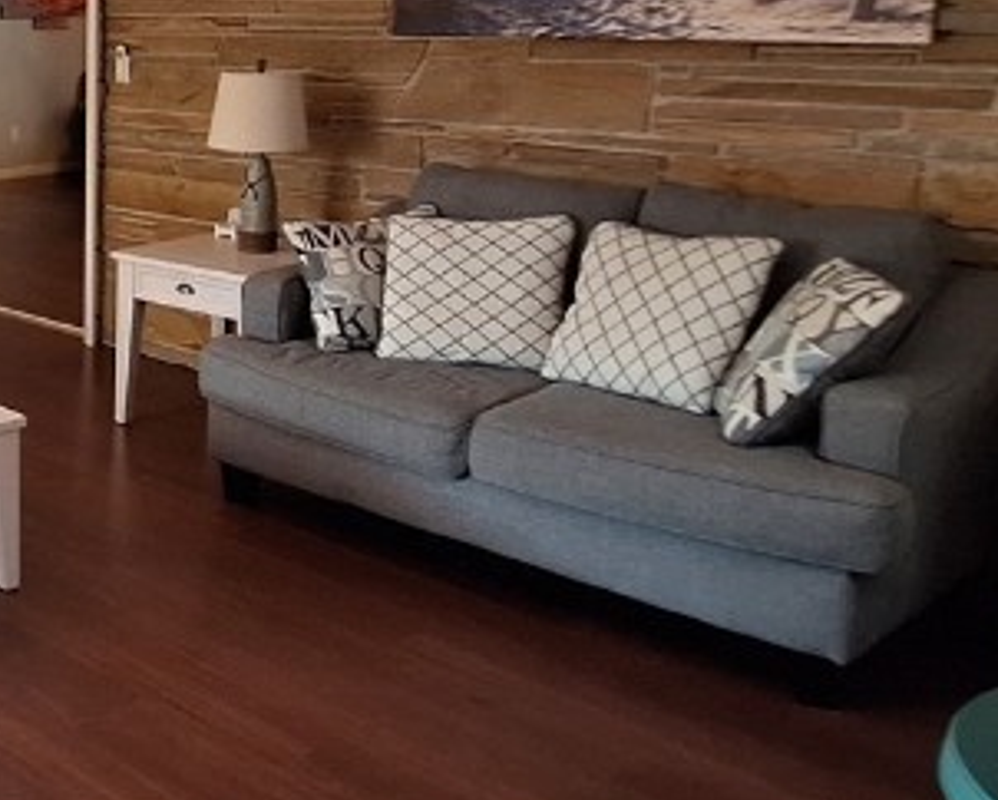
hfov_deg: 34.7
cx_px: -185
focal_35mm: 43
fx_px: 1271
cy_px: 208
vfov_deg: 34.3
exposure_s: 1/40
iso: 64
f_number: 2.2
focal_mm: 1.74
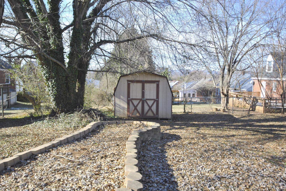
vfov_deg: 43.7
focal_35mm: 30
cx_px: 143
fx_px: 239
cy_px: 96
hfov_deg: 61.9
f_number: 5.6
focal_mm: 20
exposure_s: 1/125
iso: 100
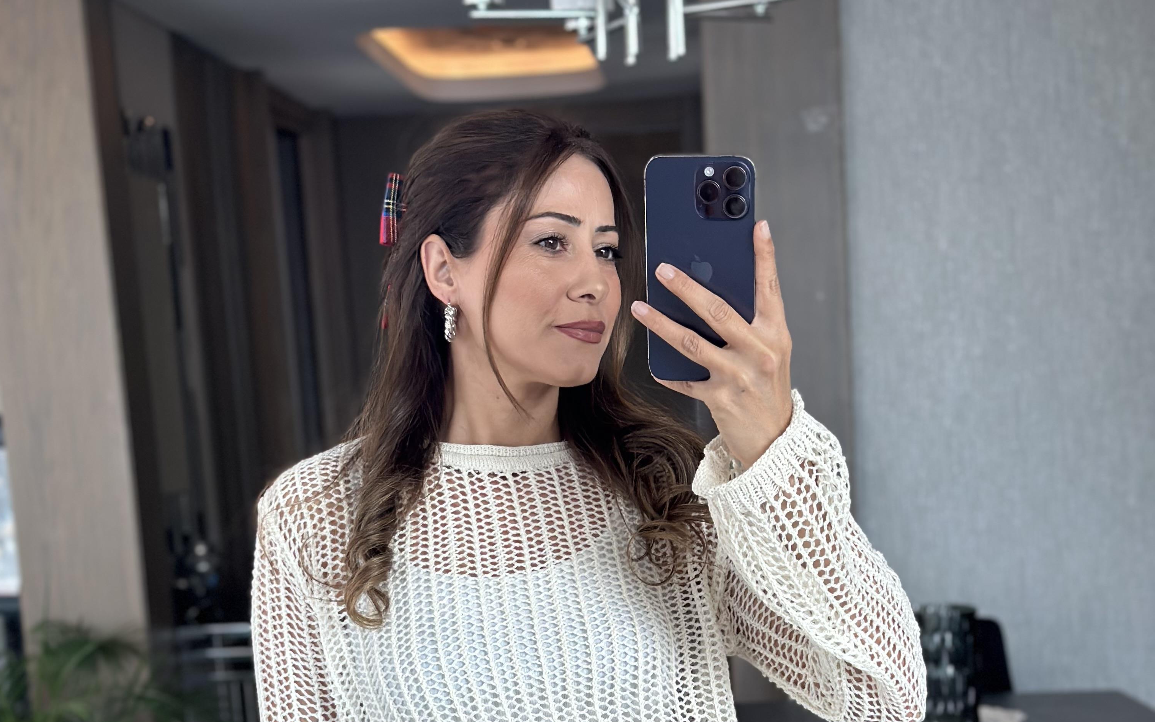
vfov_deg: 18.7
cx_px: 577
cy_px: 709
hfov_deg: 30.2
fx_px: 2141
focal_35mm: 68
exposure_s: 1/200
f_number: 1.78
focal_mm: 6.86
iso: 125
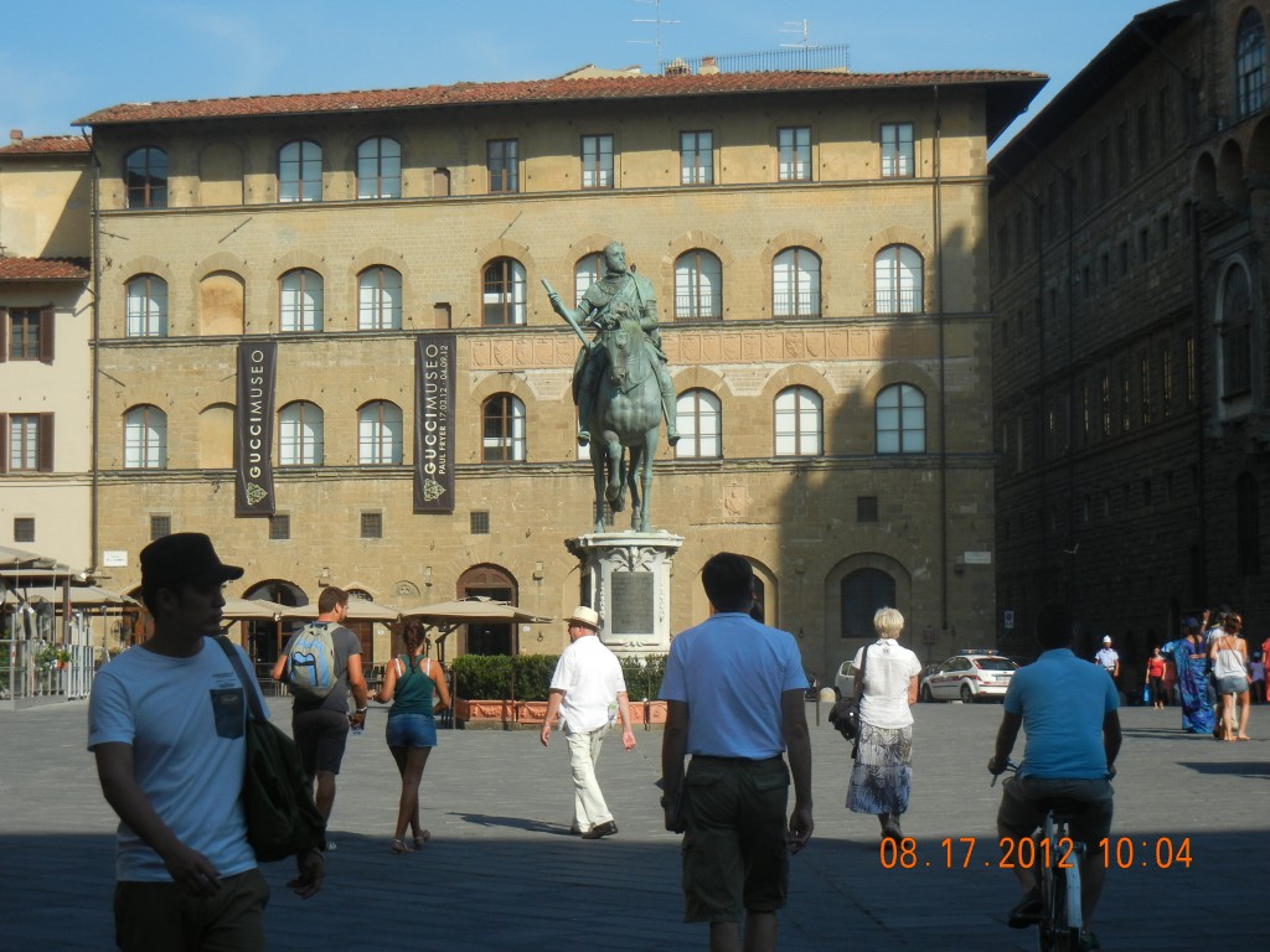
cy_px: 476
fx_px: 2825
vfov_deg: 19.1
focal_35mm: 77
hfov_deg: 25.3
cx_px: 635
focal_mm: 13.9
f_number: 8.6
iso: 160
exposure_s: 1/265
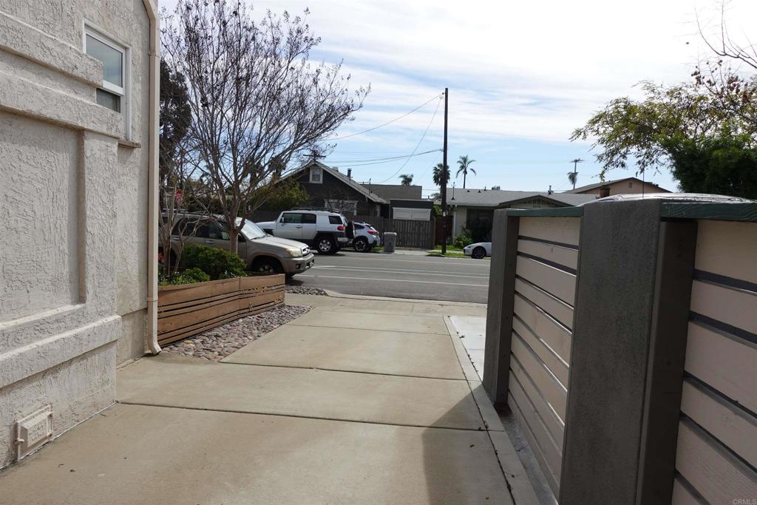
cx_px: 378
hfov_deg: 73.7
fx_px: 505
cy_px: 252
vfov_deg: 53.1
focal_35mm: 24
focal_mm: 9.4
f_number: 5.6
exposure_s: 1/640
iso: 125
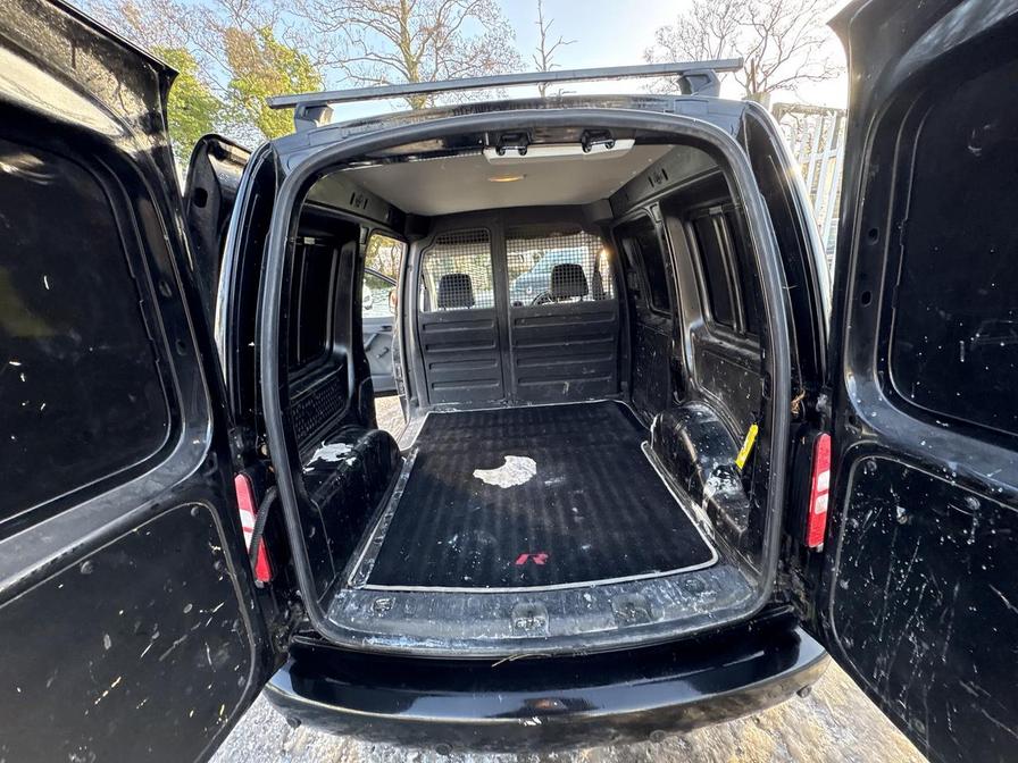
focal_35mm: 14
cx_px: 509
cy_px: 382
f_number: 2.2
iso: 200
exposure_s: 1/99
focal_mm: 2.22
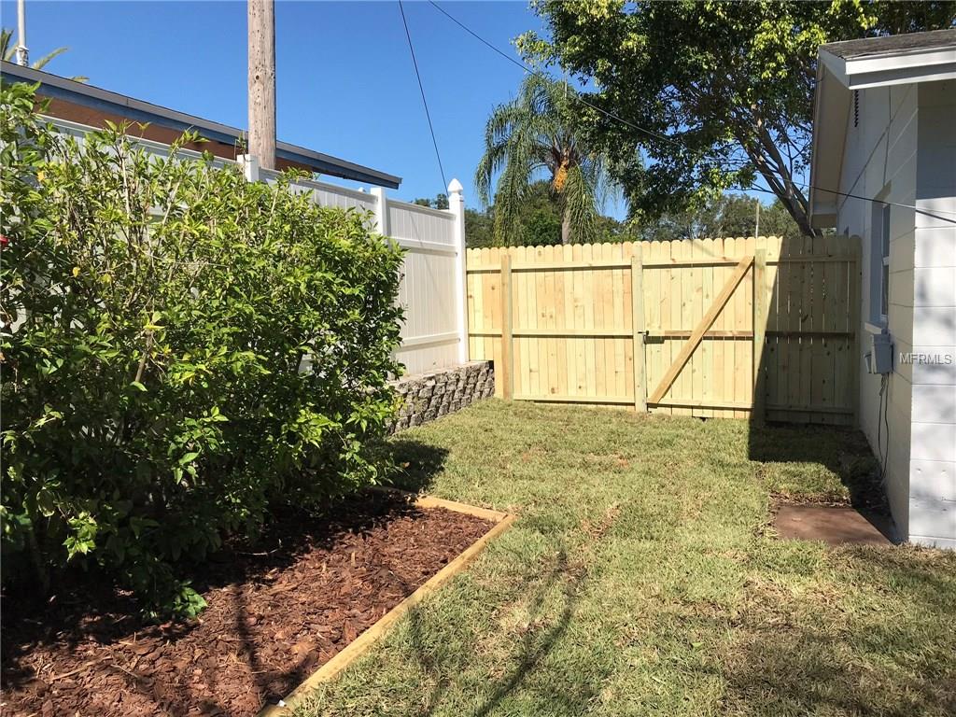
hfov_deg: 63.4
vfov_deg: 49.7
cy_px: 358
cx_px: 478
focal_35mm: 28
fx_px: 773
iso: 20
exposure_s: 1/2817
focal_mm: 3.99
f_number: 1.8
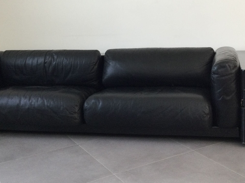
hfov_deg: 36.2
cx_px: 131
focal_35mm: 53
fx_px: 375
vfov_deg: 27.1
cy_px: 44
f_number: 2.4
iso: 64
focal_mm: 3.3
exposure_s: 1/33
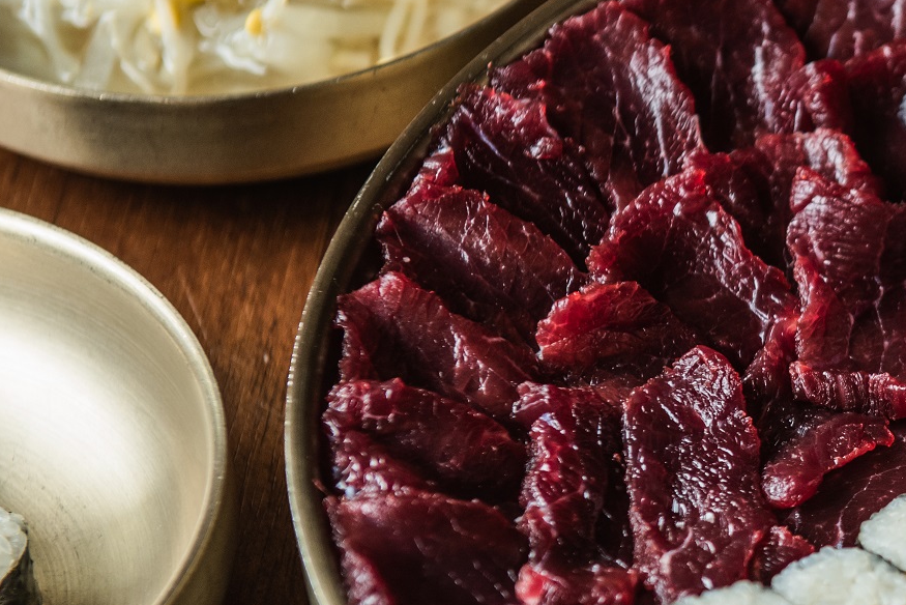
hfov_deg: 10.3
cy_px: 390
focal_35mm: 196
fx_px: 4934
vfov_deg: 7.0
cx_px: 1166
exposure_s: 1/160
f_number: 5
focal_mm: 70
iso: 400
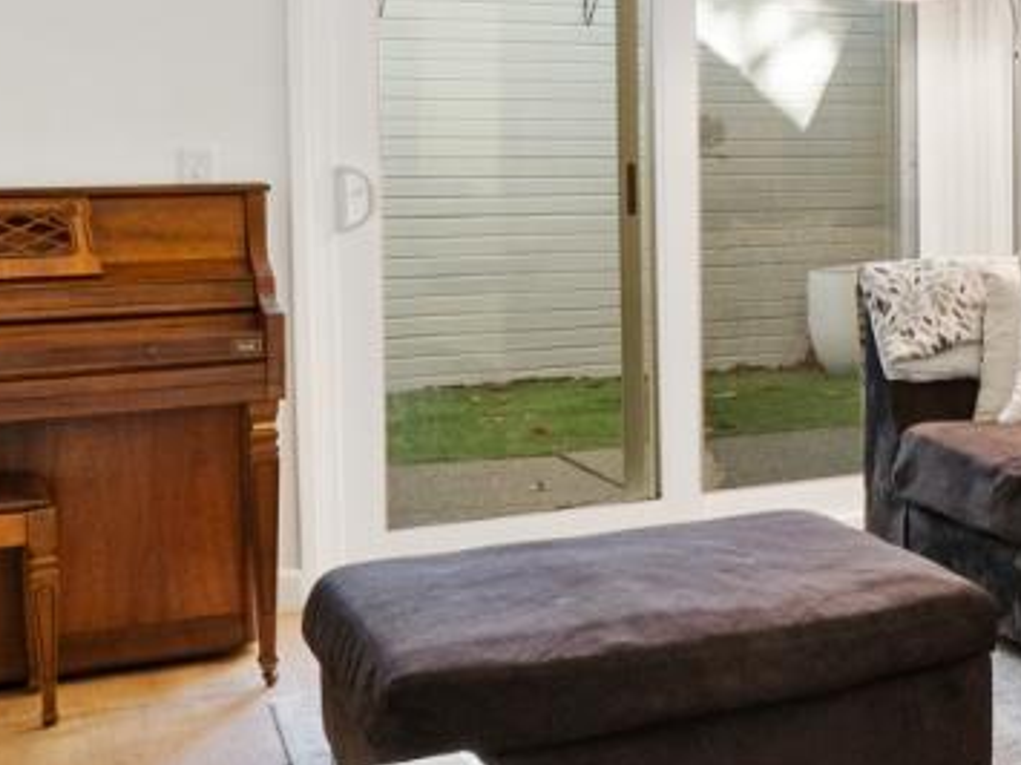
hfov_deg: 25.8
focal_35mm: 61
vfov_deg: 23.1
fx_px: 1799
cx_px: 1421
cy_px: 6
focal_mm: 10
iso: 250
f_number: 8
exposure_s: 1/4
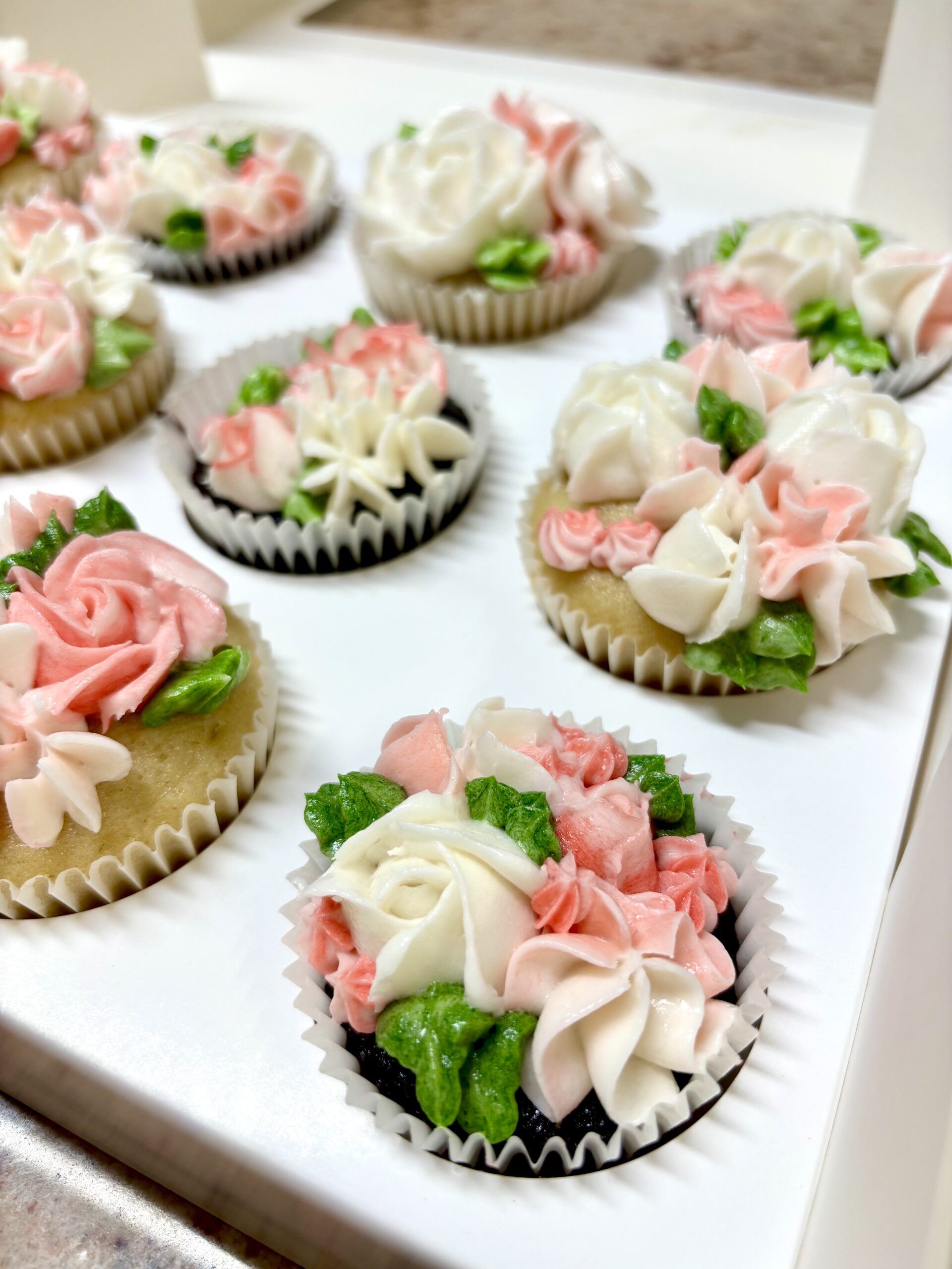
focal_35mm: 26
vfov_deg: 67.3
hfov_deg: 53.1
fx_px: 953
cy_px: 634
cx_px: 476
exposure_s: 1/100
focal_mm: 5.96
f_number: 1.6
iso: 40
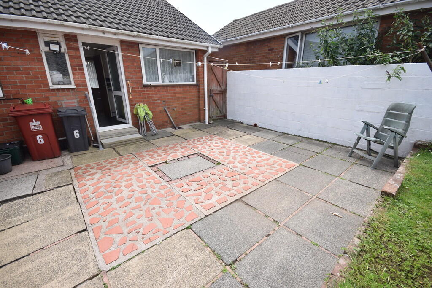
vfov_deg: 77.3
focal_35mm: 15
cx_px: 216
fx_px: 180
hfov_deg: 100.4
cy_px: 144
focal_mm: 10
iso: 200
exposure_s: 1/320
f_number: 9
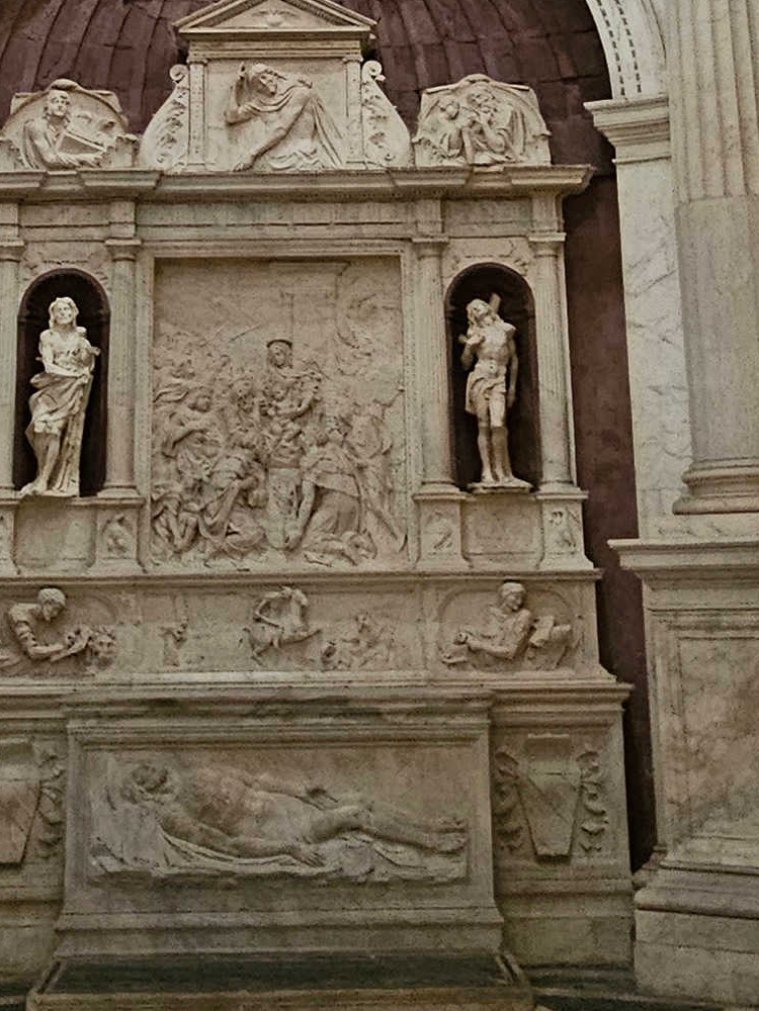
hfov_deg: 28.0
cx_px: 314
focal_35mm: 52
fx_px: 1520
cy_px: 106
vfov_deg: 34.8
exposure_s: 1/30
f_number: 2.2
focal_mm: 2.2
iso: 640
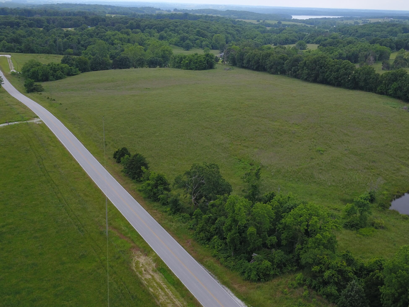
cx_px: 294
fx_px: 473
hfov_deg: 45.5
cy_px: 86
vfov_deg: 35.4
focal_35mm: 40
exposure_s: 1/100
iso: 101
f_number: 2.2
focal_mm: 4.73
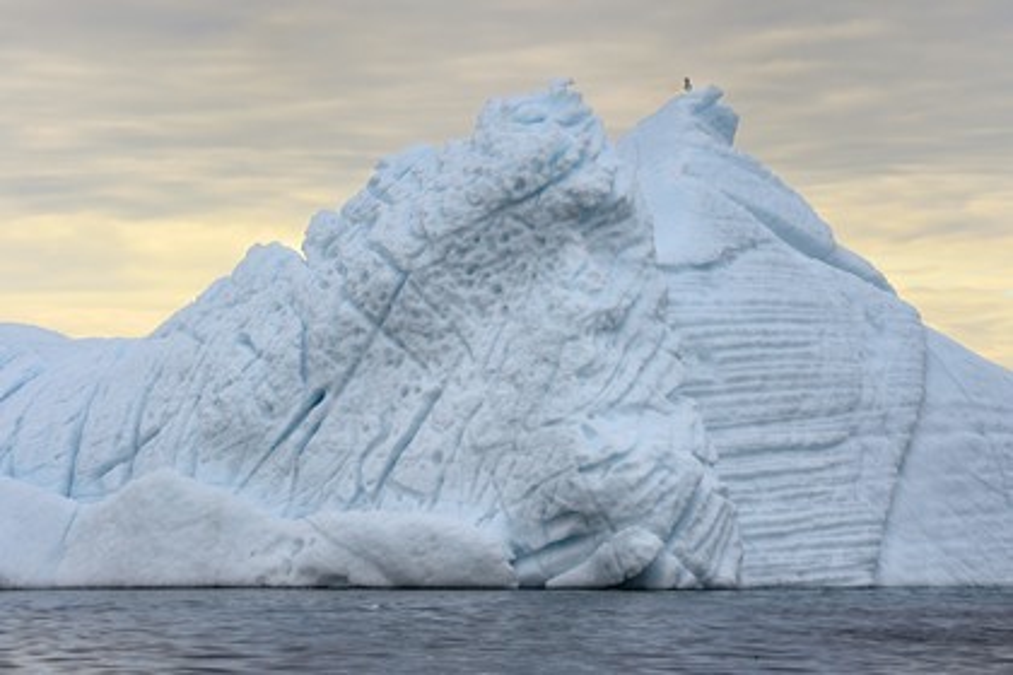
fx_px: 5627
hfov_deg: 10.3
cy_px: 338
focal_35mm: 200
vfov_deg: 6.9
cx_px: 506
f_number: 10
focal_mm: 200
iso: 400
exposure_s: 1/640
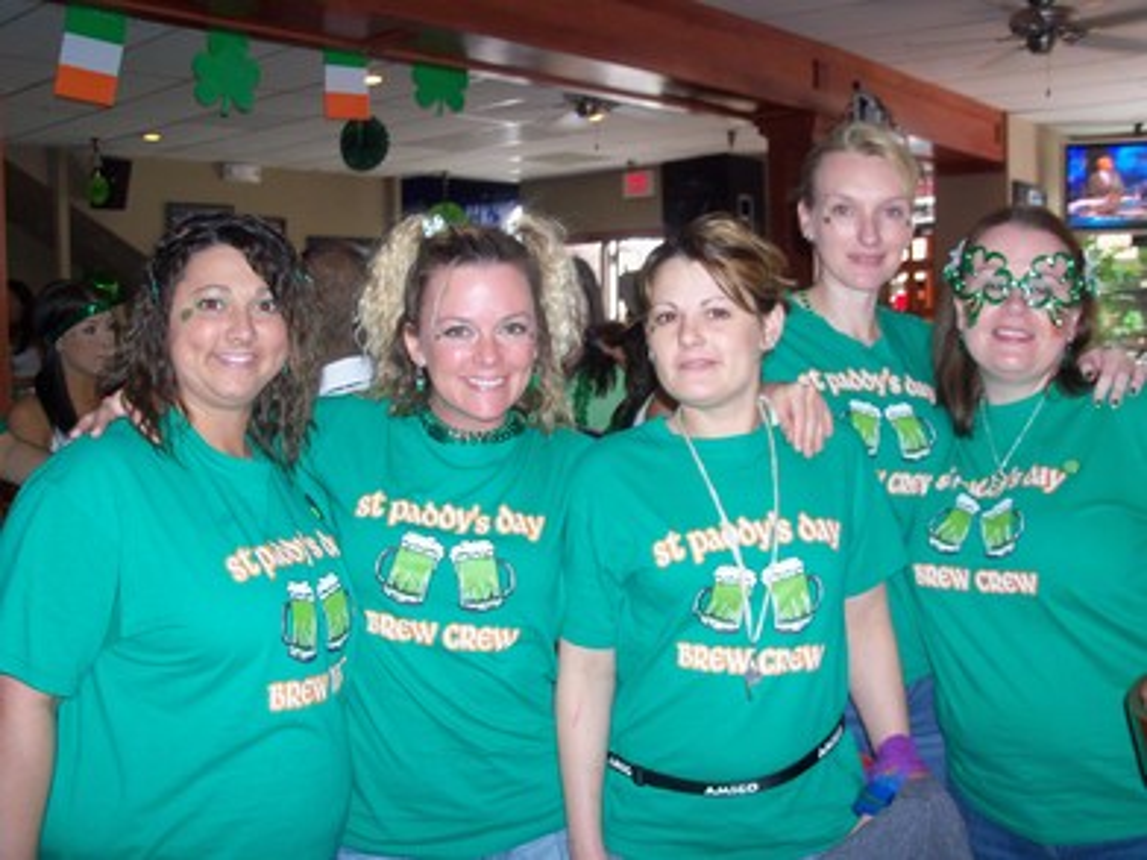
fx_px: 1159
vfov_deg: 40.7
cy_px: 430
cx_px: 574
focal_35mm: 35
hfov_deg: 52.6
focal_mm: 6.3
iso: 125
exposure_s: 1/30
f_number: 3
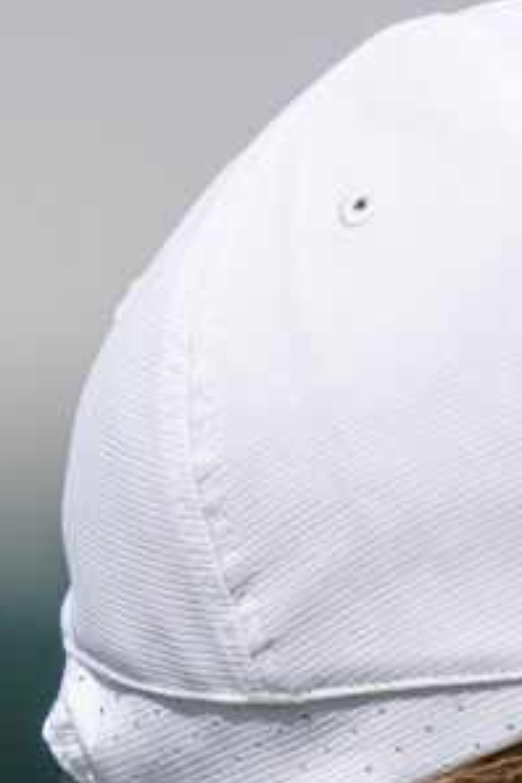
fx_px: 75075
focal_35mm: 3452
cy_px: 1823
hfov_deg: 0.4
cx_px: 1113
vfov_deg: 0.6
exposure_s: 1/2500
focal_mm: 400
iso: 100
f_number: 2.8
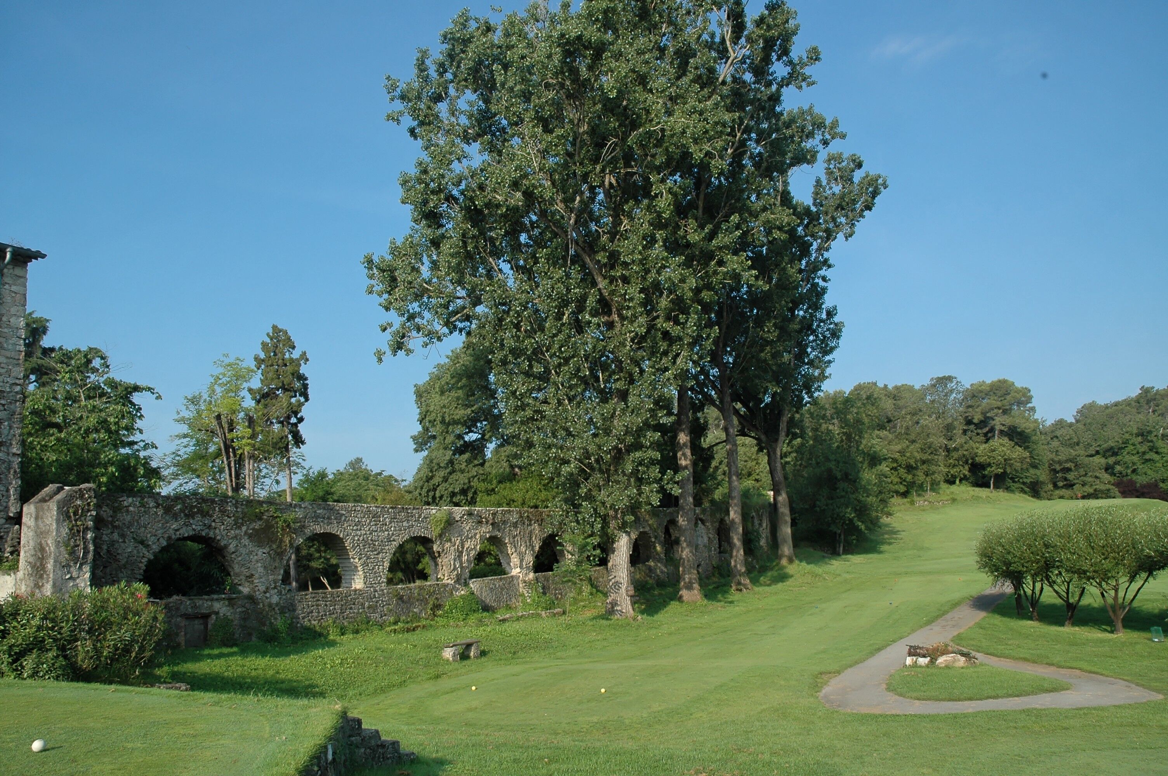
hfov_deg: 67.4
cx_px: 584
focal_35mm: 27
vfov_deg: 47.8
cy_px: 388
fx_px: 875
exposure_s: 1/100
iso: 200
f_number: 14
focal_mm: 18
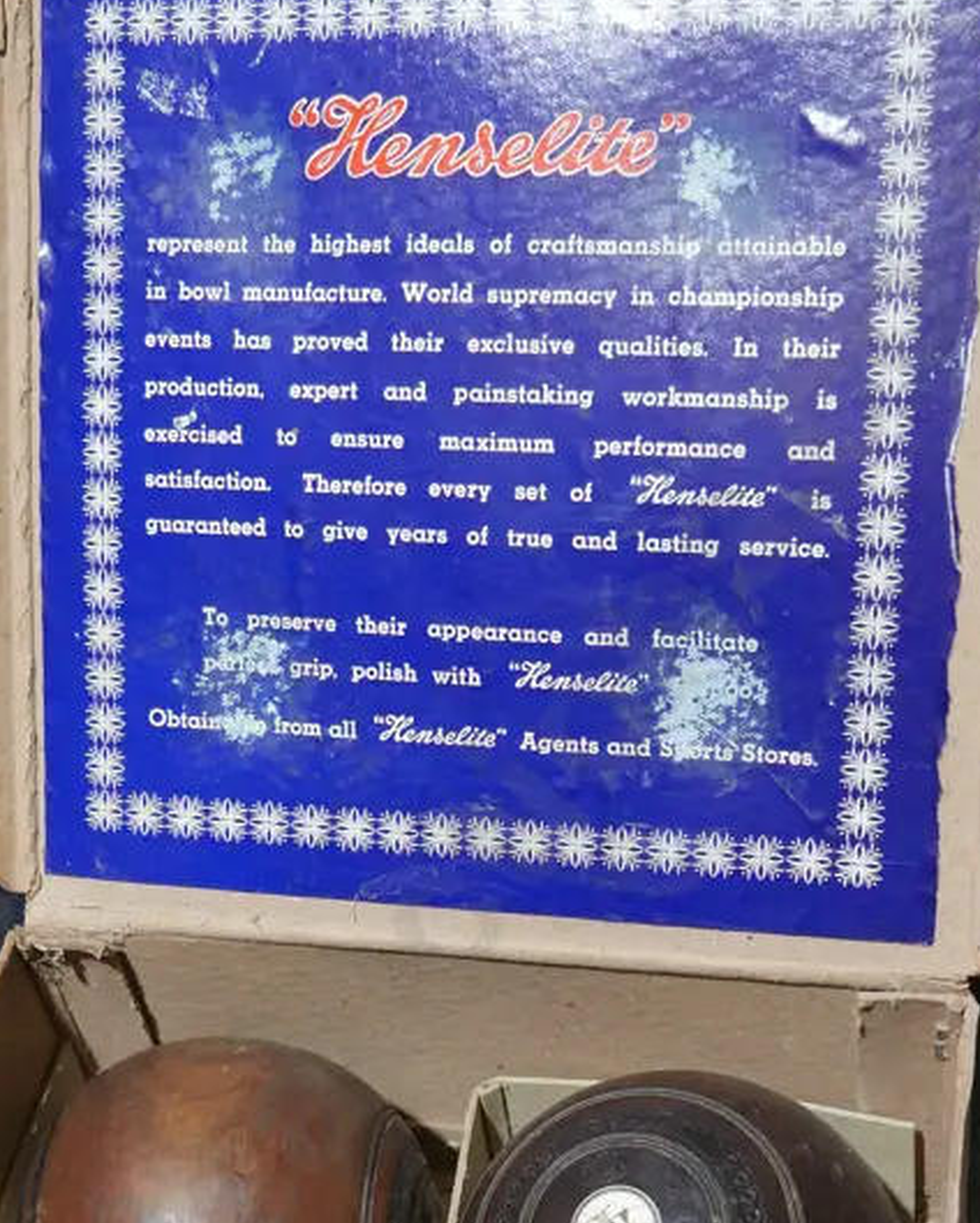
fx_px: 2463
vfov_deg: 27.3
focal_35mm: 68
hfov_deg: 22.5
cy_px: 1001
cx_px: 387
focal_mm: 18
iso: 640
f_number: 4
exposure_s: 1/60
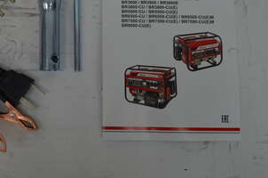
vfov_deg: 23.8
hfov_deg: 35.0
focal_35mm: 56
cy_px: 44
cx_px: 71
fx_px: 416
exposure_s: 1/60
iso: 110
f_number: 5.6
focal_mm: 22
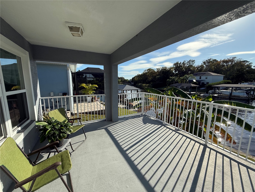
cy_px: 96
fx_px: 103
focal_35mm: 14
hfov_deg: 102.1
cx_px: 128
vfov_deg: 85.7
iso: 80
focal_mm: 2.22
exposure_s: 1/2717
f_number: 2.2
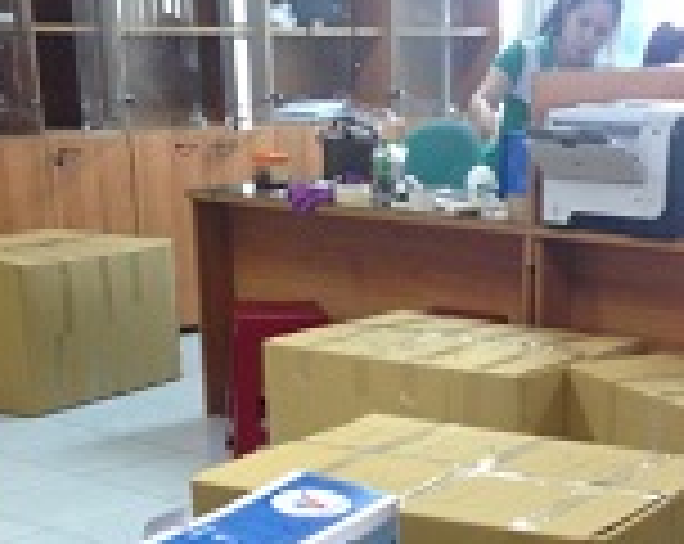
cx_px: 508
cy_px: 661
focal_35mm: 85
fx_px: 1717
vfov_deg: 17.2
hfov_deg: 22.3
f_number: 2.4
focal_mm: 4.12
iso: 160
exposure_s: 1/20
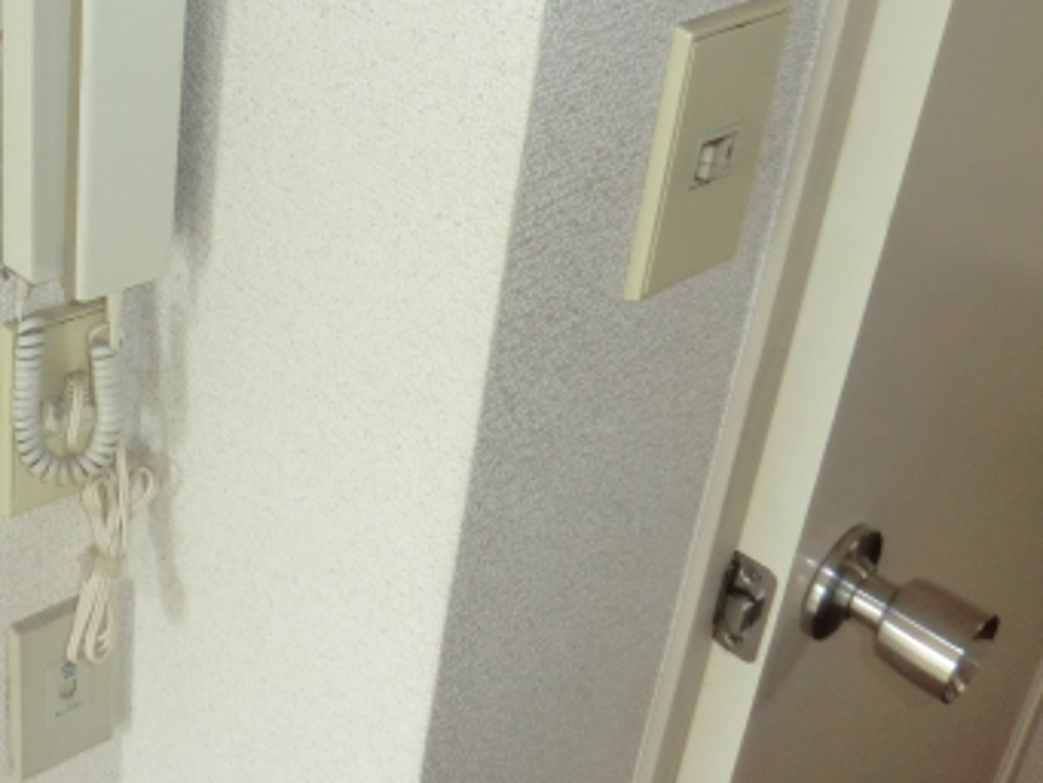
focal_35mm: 45
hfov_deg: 38.8
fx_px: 1356
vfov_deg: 31.0
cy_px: 110
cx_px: 86
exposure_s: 1/60
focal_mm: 4.3
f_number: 3.2
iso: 250
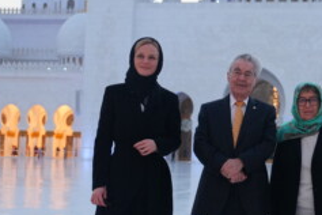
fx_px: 769
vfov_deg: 15.9
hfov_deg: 22.9
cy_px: 102
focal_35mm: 86
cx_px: 300
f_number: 2.8
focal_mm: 34
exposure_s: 1/500
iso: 2000
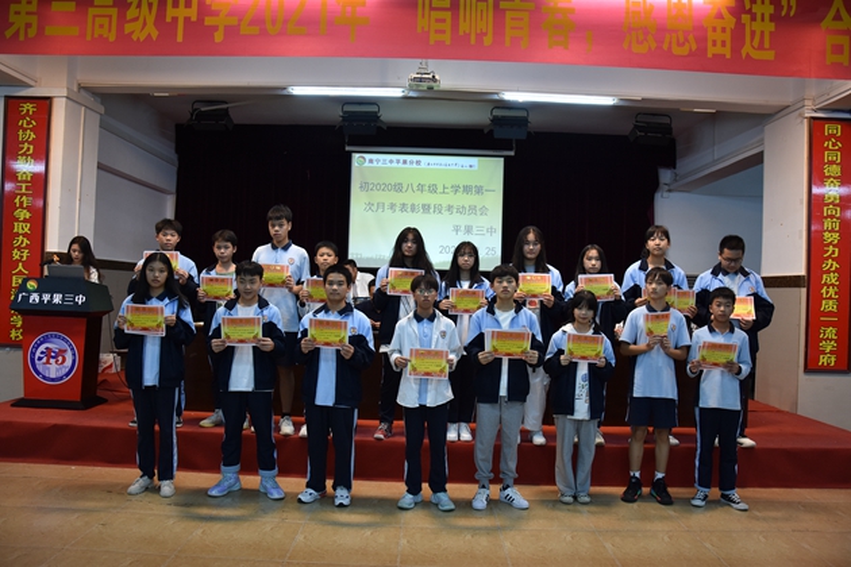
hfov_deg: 67.4
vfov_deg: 47.9
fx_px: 638
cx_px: 426
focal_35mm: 27
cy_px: 284
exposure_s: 1/30
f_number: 3.5
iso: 400
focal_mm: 18
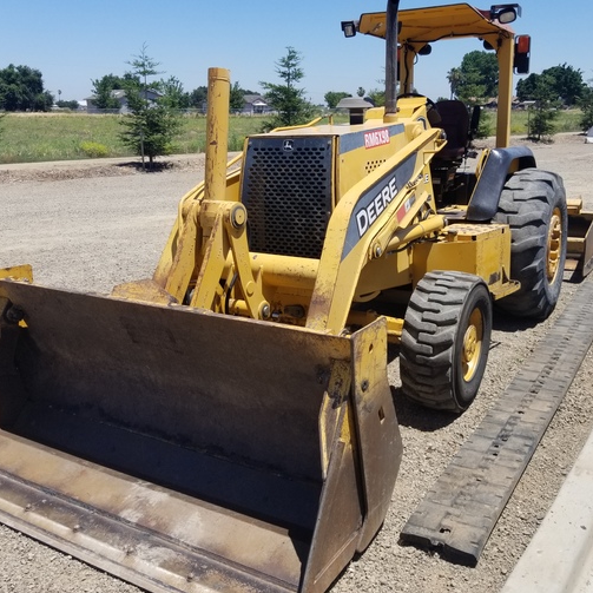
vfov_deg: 51.1
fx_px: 620
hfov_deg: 50.9
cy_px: 291
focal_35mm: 32
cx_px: 348
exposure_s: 1/2584
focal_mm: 4.25
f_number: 1.7
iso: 50
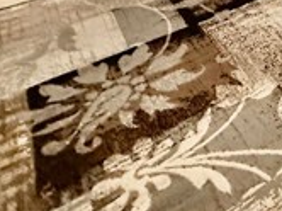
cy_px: -155
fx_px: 439
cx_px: 452
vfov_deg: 20.4
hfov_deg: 24.7
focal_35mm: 54
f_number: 2.2
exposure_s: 1/60
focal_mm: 2.22
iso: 800
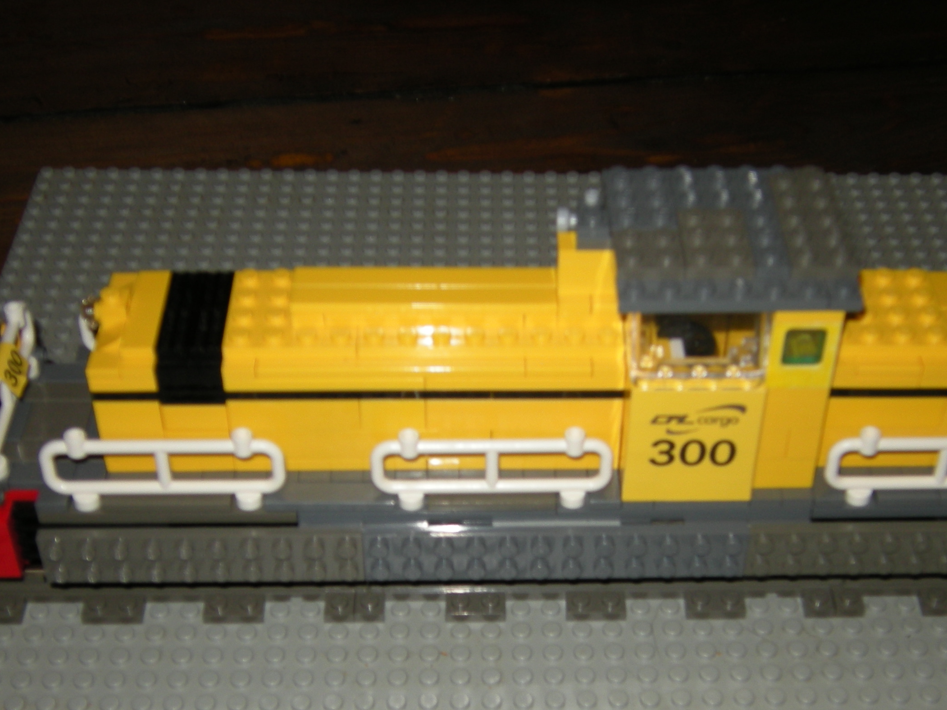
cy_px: 525
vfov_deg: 24.6
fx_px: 1614
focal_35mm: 59
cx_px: 536
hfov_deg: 32.7
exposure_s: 1/60
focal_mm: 6.3
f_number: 3.2
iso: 64
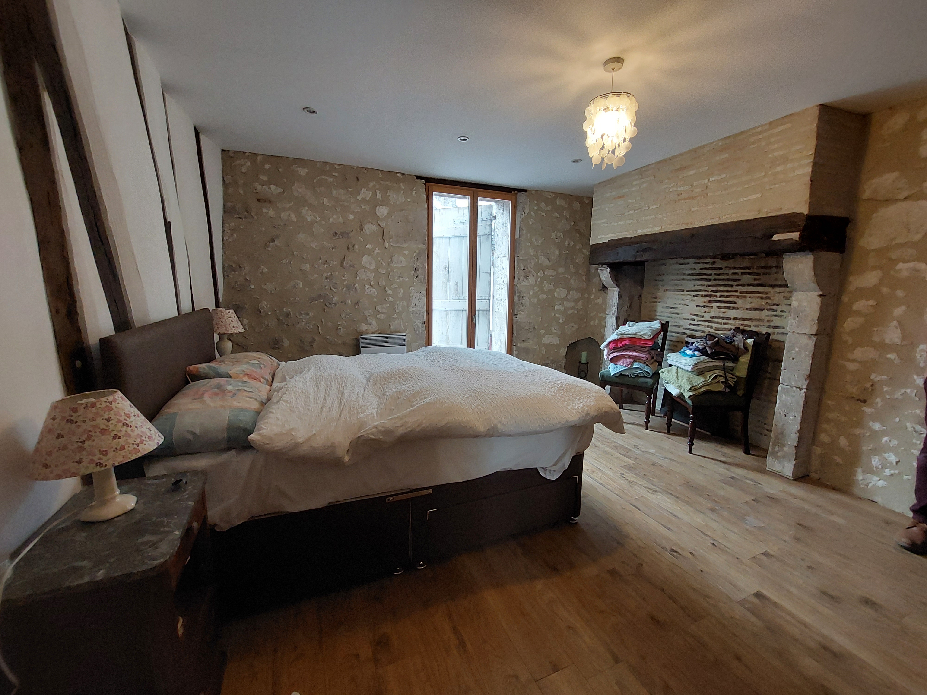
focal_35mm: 13
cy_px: 348
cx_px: 464
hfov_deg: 106.2
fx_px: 348
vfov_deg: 89.9
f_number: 2.2
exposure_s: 1/50
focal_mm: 1.74
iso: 250
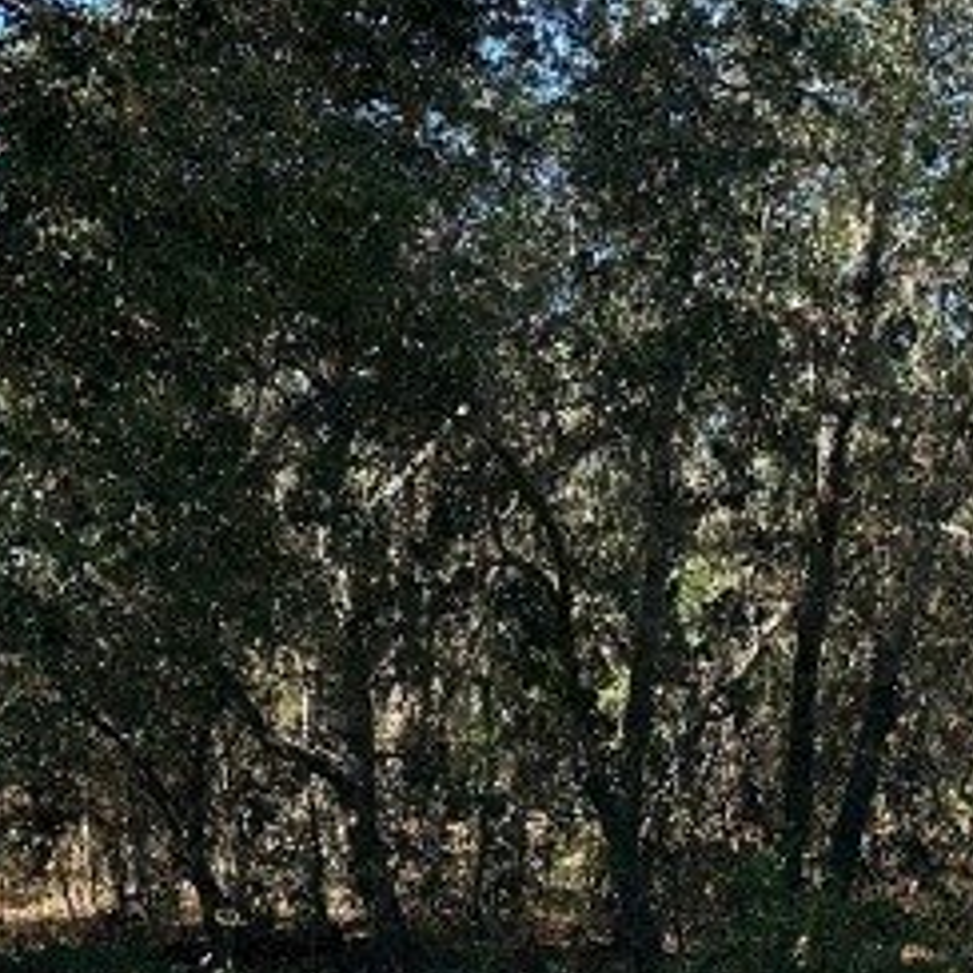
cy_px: 806
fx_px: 2830
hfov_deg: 19.5
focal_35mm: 89
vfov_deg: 19.3
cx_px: 391
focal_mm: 6.86
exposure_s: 1/1613
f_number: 1.78
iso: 80
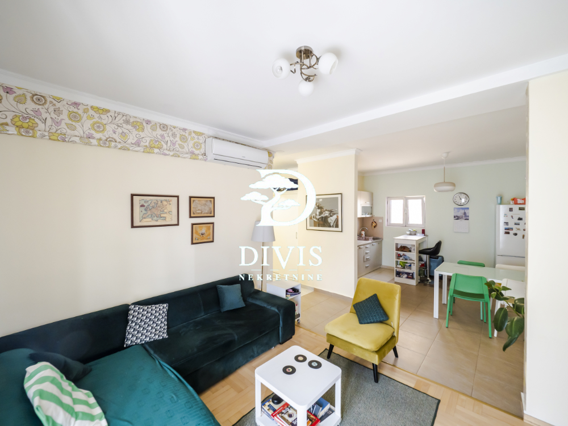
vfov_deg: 85.7
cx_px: 284
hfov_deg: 102.1
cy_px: 213
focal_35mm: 14
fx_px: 230
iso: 400
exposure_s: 1/25
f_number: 4
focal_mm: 7
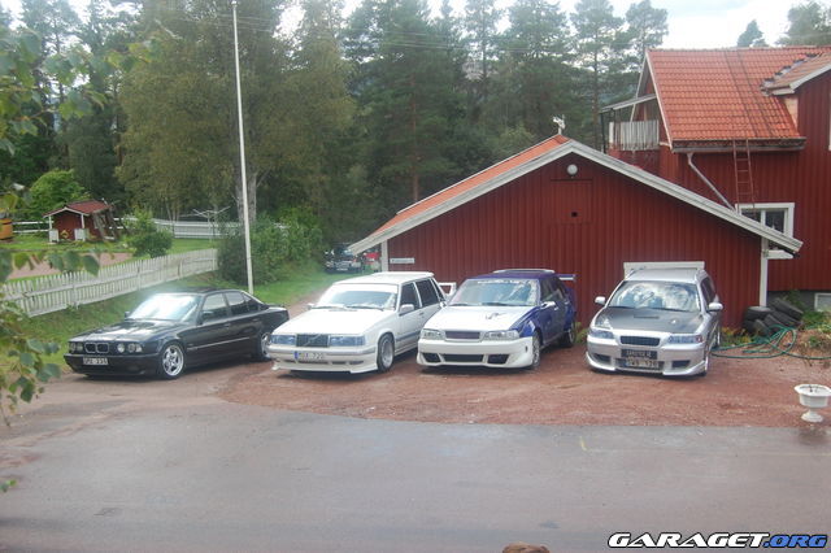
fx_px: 900
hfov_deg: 49.6
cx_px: 416
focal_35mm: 39
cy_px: 276
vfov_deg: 34.2
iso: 200
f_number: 6.3
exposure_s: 1/160
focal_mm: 26
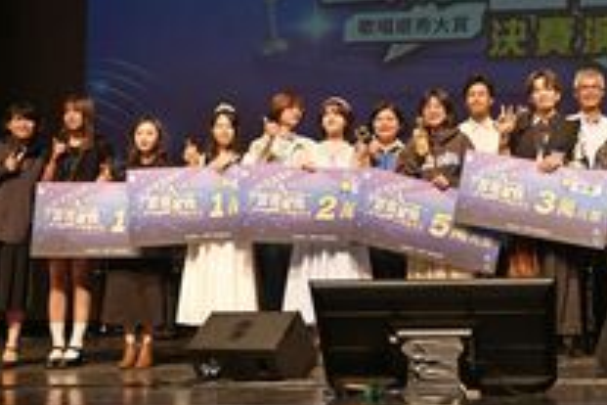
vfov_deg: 23.3
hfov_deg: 34.0
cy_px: 148
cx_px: 428
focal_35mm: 58
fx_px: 978
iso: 250
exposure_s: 1/30
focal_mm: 30
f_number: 4
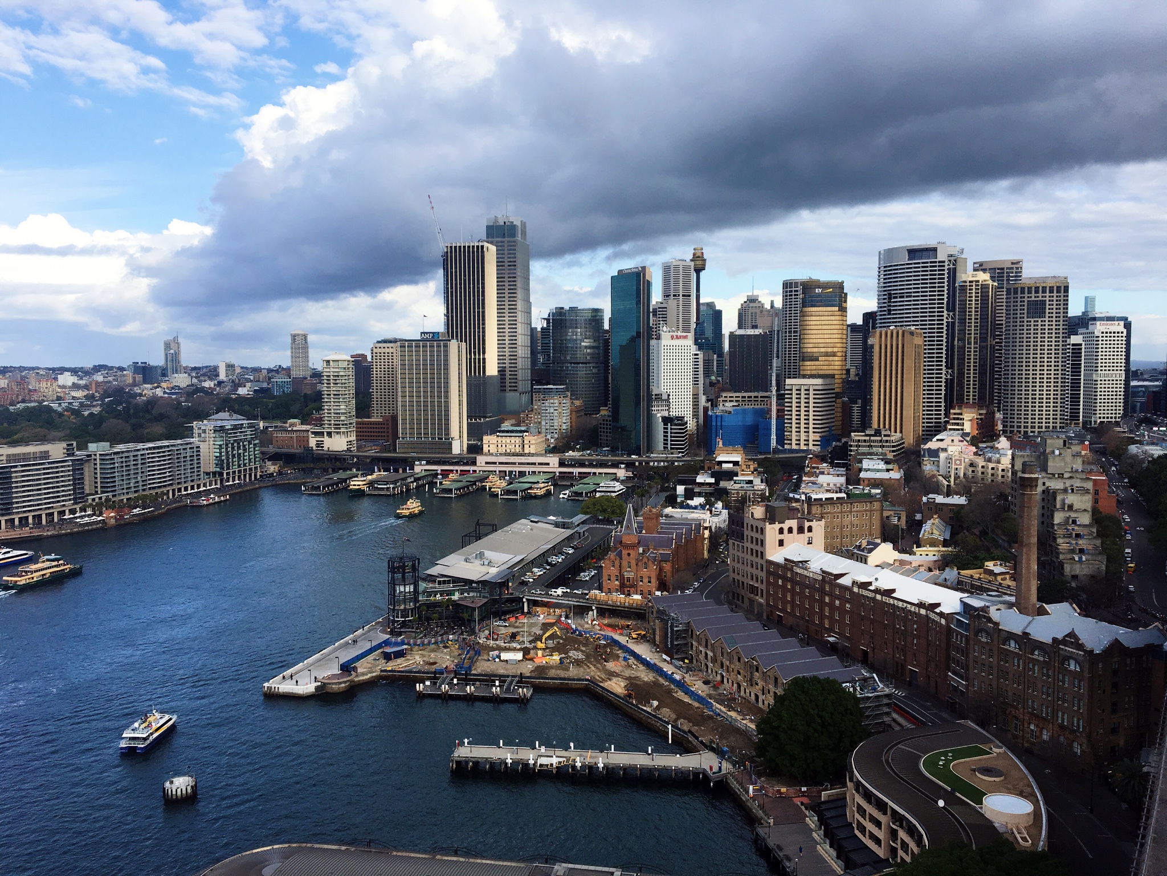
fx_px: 978
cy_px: 438
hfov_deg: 61.7
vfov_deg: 48.2
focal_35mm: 29
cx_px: 584
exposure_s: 1/1012
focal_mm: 4.15
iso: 25
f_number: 2.2
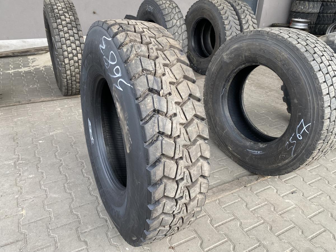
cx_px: 168
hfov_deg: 67.3
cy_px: 126
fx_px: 252
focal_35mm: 26
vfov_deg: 53.1
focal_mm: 4.25
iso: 40
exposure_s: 1/122
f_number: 1.8
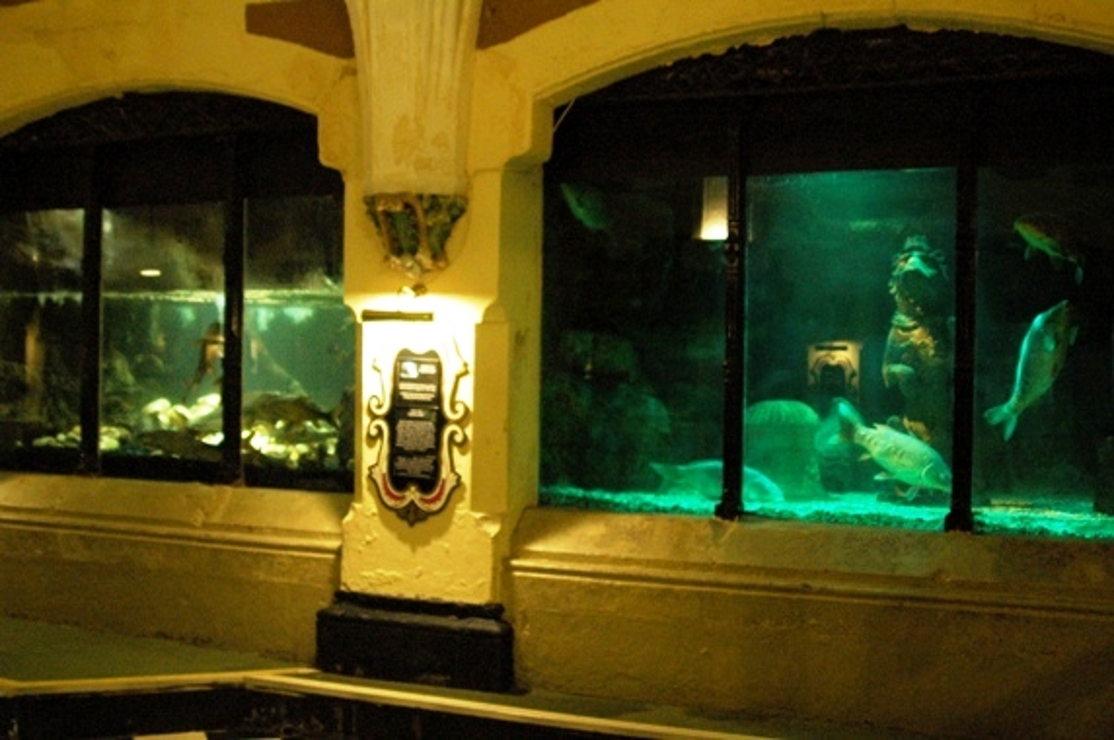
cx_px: 557
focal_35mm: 42
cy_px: 370
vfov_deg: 31.8
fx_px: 1298
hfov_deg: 46.4
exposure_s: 1/25
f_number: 3.5
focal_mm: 28
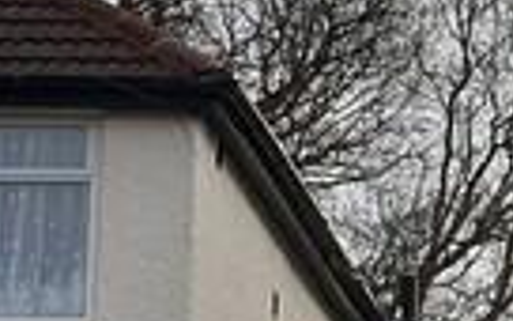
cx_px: 1105
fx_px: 2908
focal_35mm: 208
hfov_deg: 9.3
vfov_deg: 6.2
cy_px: 555
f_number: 2.4
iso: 50
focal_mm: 4.3
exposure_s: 1/1645
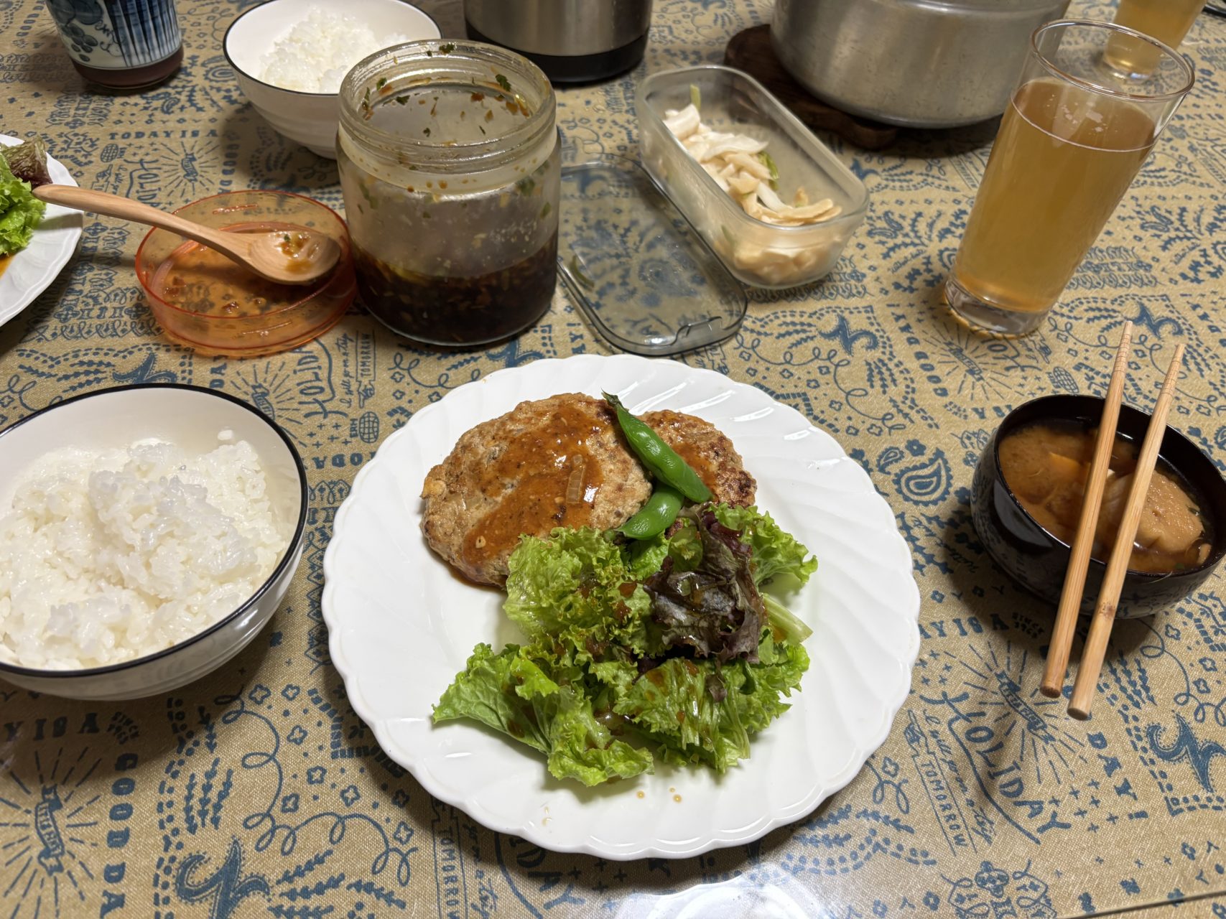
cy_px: 460
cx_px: 613
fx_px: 921
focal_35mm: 26
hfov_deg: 67.3
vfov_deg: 53.1
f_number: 1.6
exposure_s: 1/120
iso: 125
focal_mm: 5.96
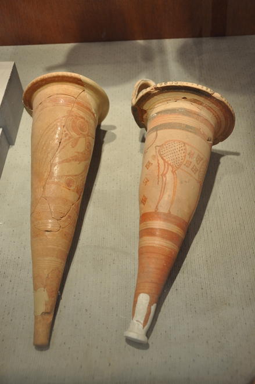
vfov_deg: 53.2
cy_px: 192
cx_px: 128
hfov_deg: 36.7
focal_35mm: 36
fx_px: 384
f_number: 4
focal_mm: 24
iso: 500
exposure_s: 1/60
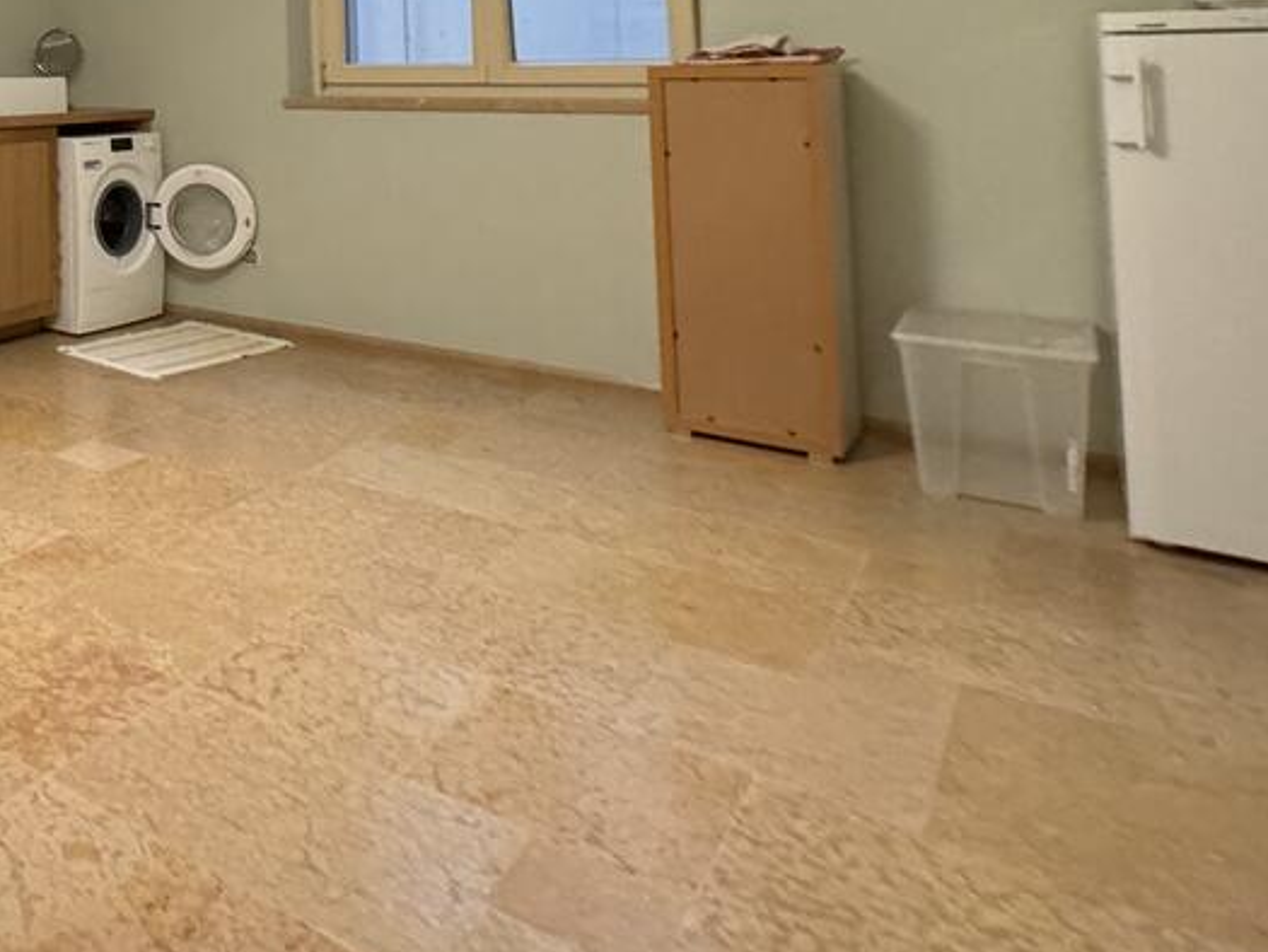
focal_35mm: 32
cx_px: -63
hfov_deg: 45.6
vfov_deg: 39.3
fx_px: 1172
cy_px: 12
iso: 1000
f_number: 2.2
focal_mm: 2.22
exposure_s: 1/50
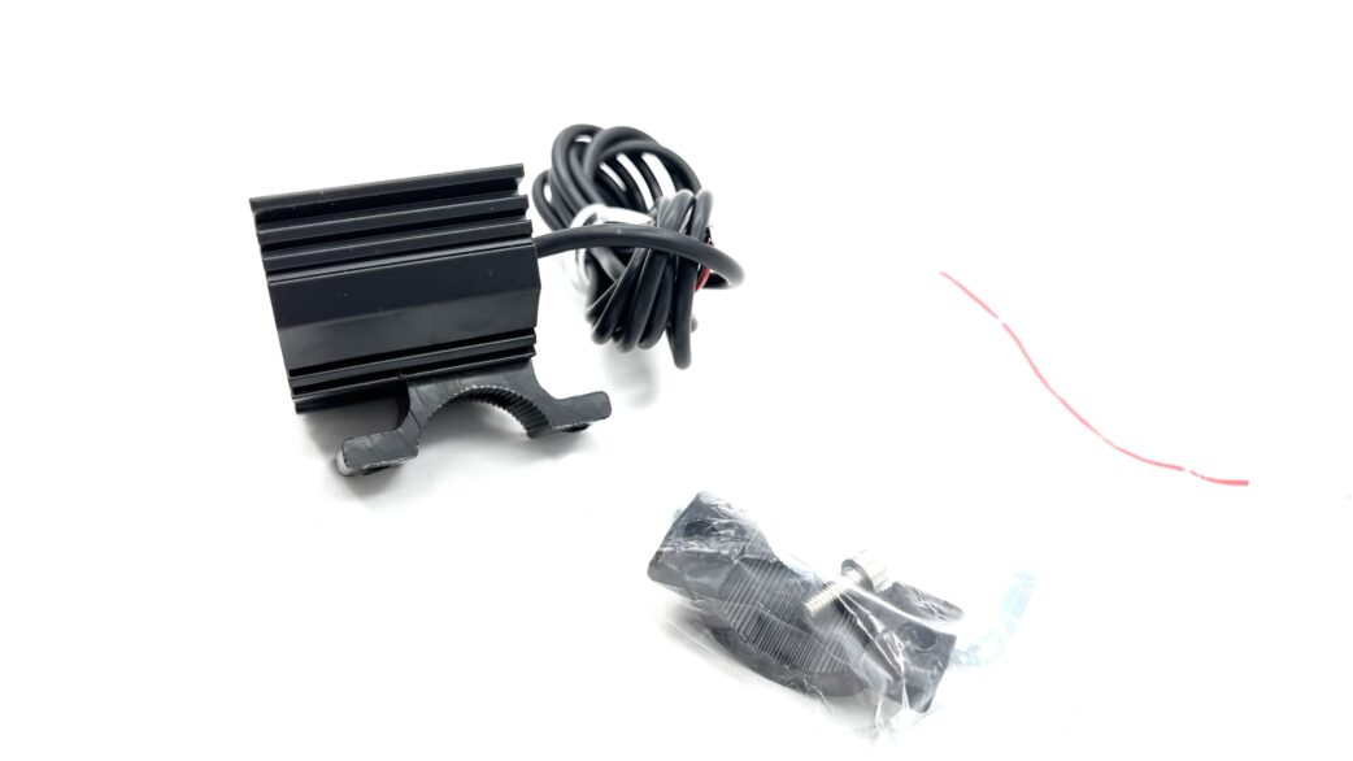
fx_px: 1040
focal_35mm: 29
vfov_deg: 40.1
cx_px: 684
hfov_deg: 66.1
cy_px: 435
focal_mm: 5.1
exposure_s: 1/222
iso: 32
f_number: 1.6
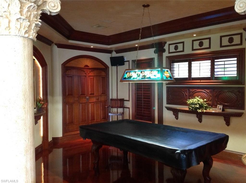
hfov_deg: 52.7
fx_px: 248
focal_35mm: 35
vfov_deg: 40.6
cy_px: 92
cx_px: 123
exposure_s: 1/15
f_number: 2.4
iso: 250
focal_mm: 4.28
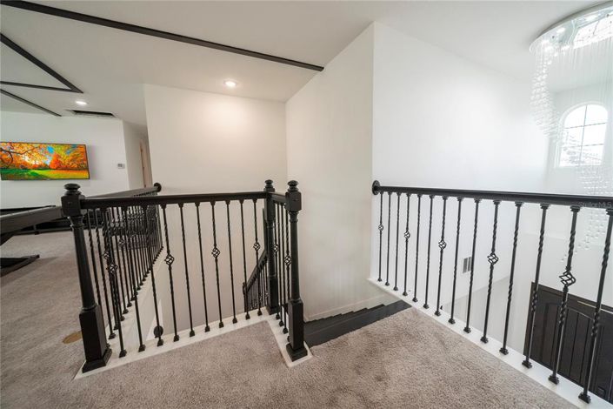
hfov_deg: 112.6
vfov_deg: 90.0
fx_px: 204
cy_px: 204
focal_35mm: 12
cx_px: 306
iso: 160
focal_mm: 12
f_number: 6.3
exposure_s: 1/30
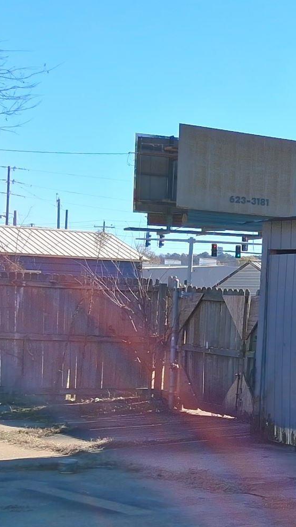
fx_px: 1228
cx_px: 543
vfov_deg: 24.2
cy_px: 264
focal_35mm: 88
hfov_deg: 12.5
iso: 25
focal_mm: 3.98
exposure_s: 1/501
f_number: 1.8
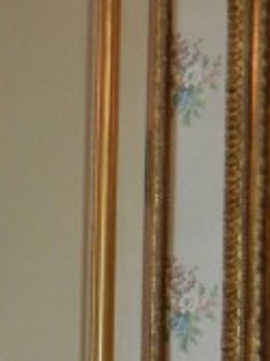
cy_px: 383
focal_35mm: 138
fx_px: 1437
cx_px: -121
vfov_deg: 14.0
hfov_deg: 10.4
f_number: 3.5
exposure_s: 1/21
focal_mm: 5.4
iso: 400
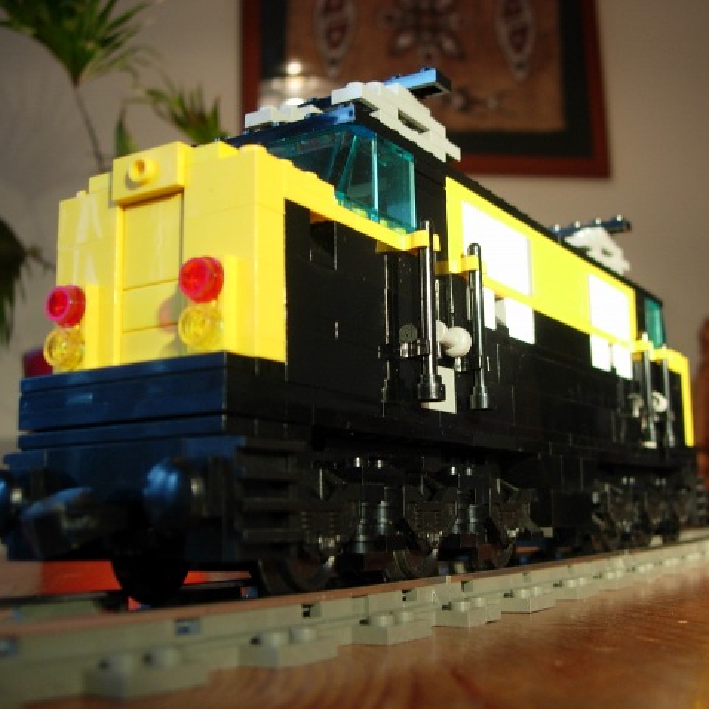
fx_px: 1043
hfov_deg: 37.4
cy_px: 354
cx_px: 426
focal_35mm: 45
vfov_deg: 37.6
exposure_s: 1/9.7
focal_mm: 7.8
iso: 64
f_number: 2.8
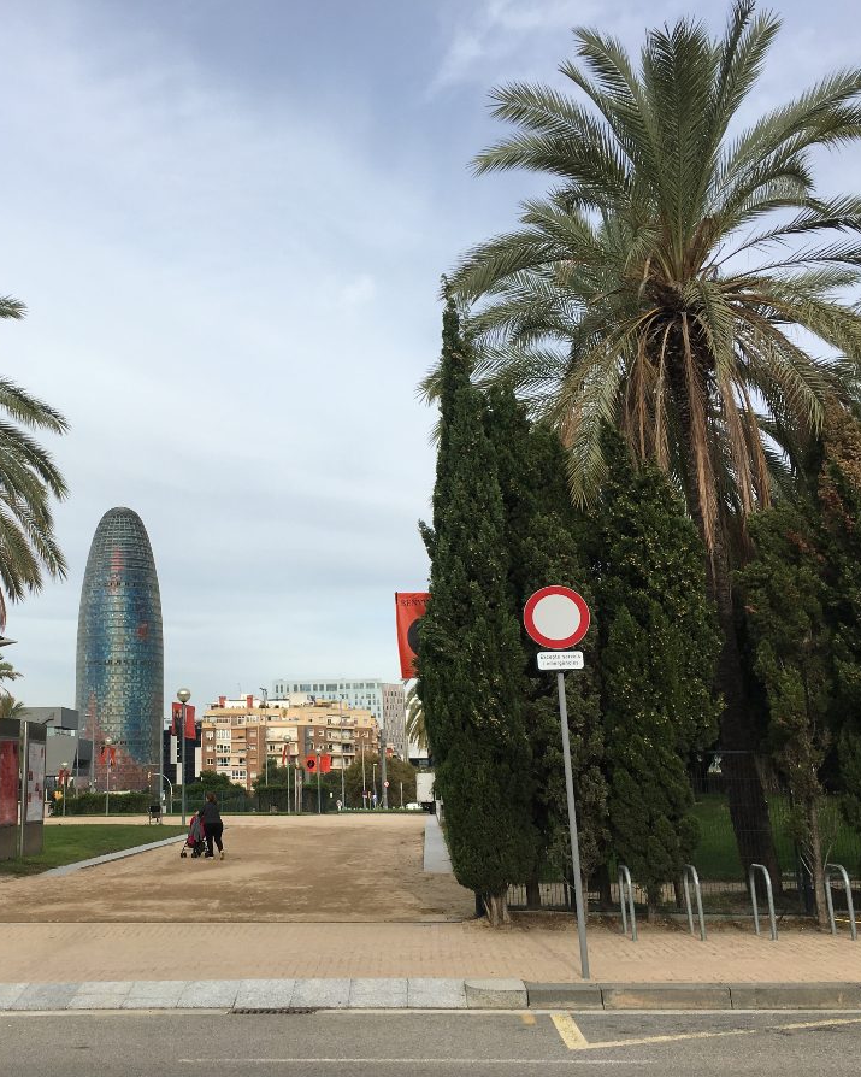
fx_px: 1211
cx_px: 249
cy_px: 540
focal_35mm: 38
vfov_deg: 47.9
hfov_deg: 38.4
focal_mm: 4.15
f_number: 2.2
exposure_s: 1/1374
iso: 25
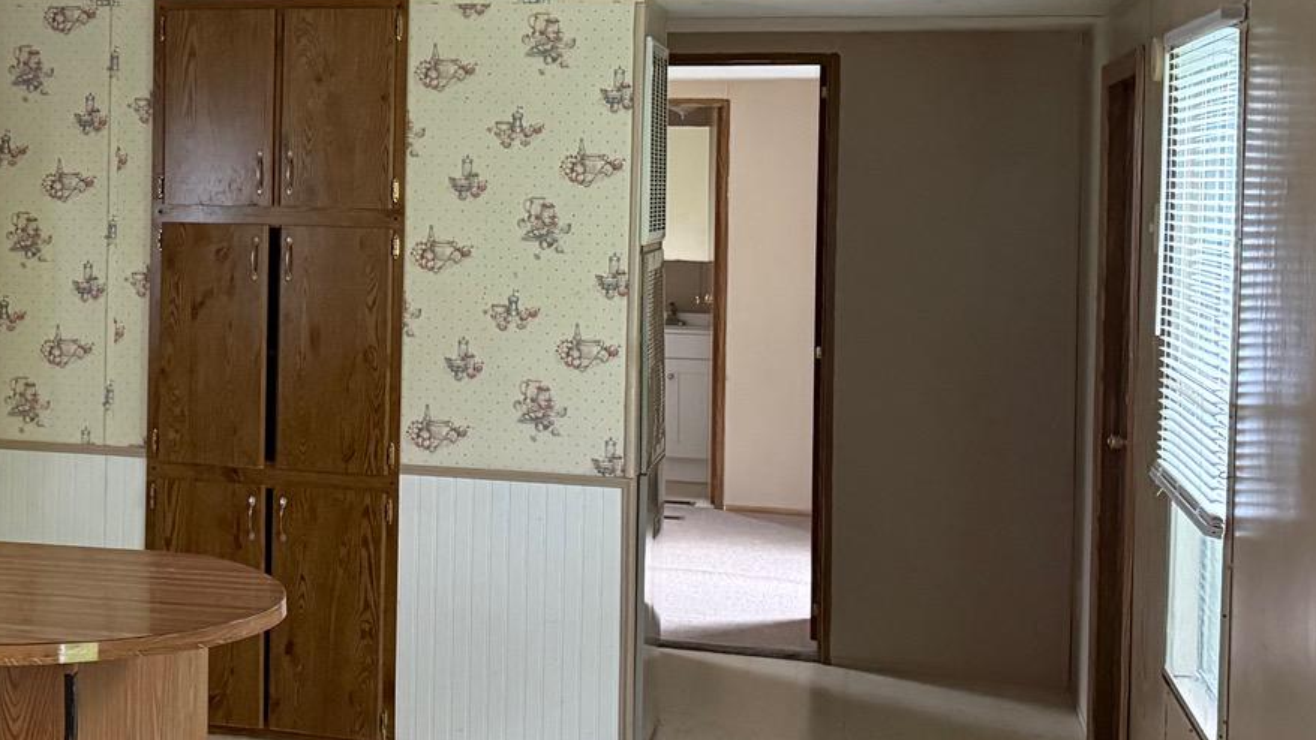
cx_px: 198
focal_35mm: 61
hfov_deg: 33.0
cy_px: 225
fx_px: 2129
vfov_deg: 19.6
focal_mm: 6.76
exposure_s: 1/40
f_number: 1.78
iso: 800
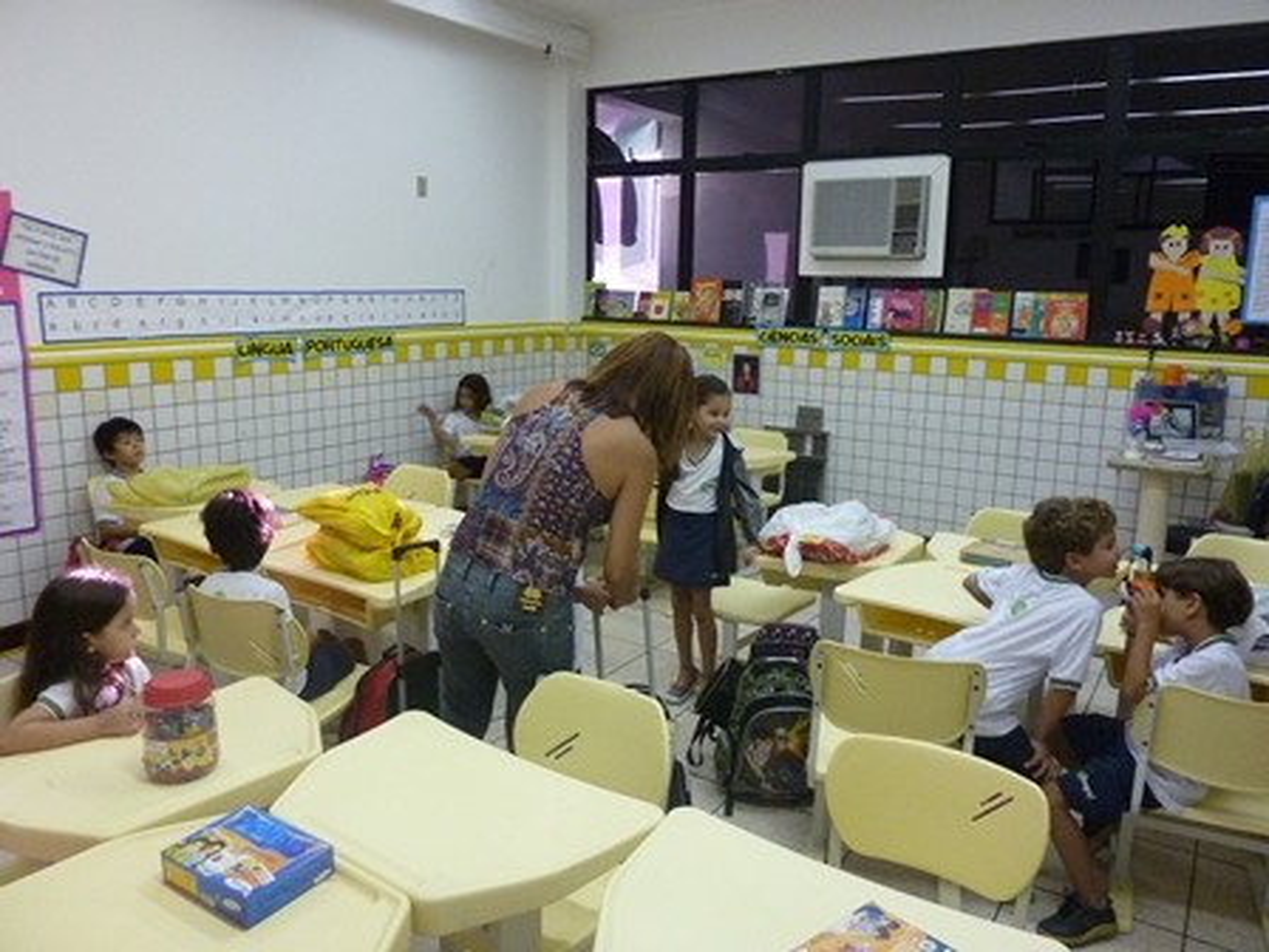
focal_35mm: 25
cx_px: 634
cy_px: 476
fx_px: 916
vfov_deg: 54.9
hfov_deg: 69.4
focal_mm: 4.1
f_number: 3.3
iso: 400
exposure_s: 1/25
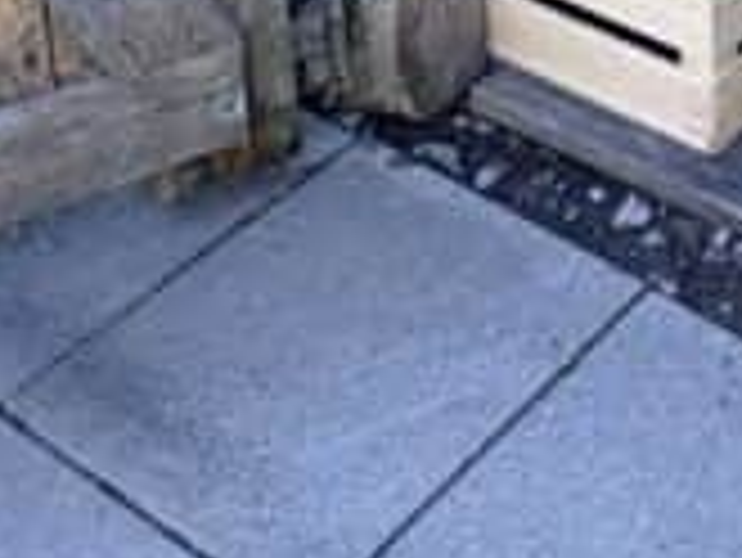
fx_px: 1866
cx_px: 1061
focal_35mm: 87
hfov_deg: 19.9
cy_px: -716
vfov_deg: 13.3
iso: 64
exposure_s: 1/100
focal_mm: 2.22
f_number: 2.2
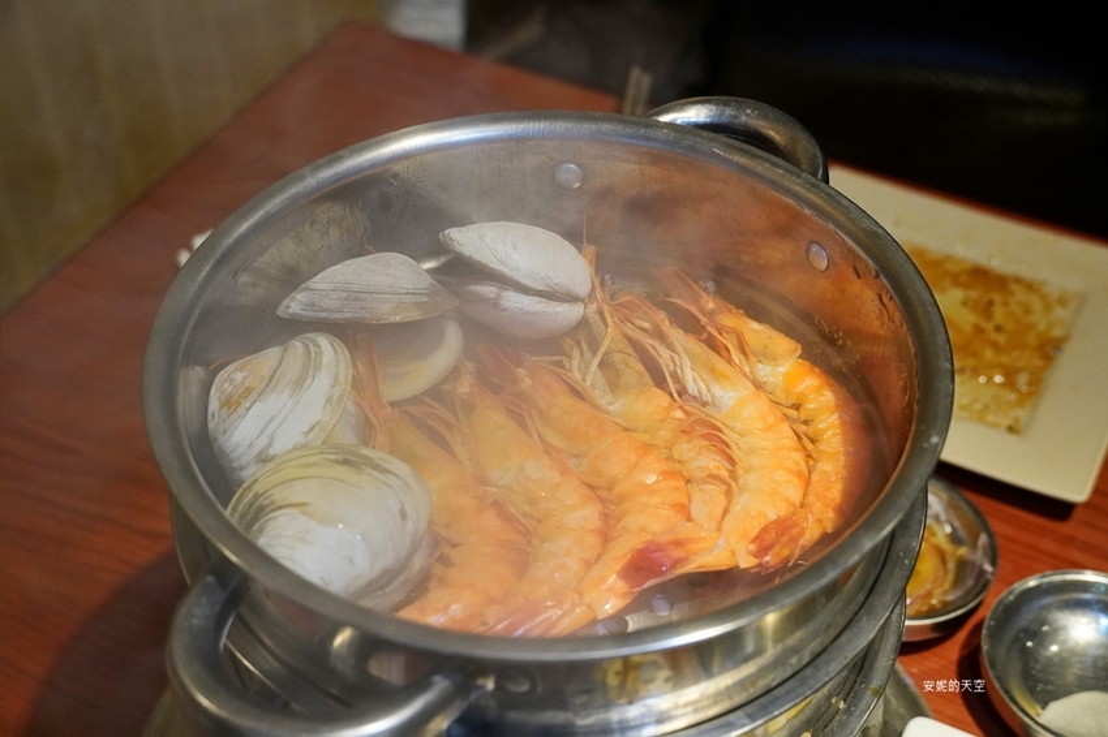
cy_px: 368
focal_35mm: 51
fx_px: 1569
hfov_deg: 38.9
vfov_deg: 26.5
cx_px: 554
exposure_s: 1/80
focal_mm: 34
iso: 3200
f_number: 5
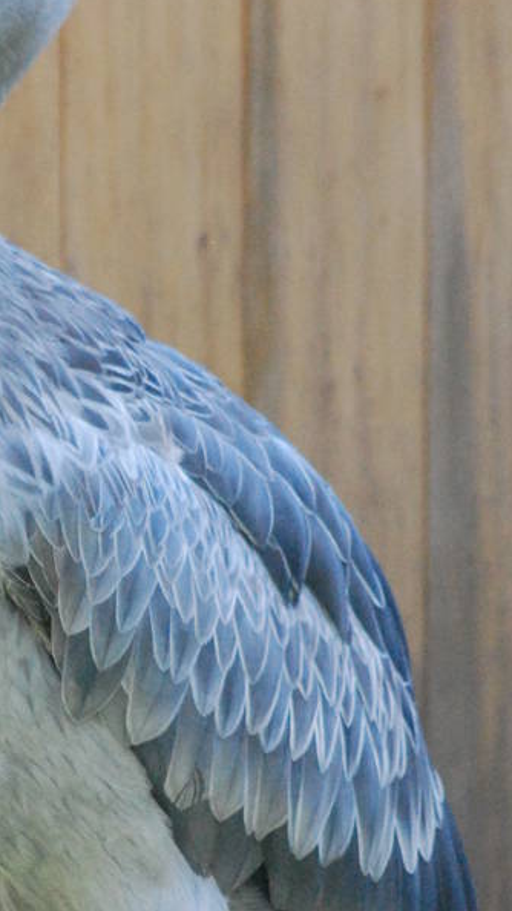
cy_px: 618
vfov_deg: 3.8
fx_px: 13819
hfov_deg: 2.1
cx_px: 22
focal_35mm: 572
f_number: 5
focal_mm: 135
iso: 1600
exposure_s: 1/250
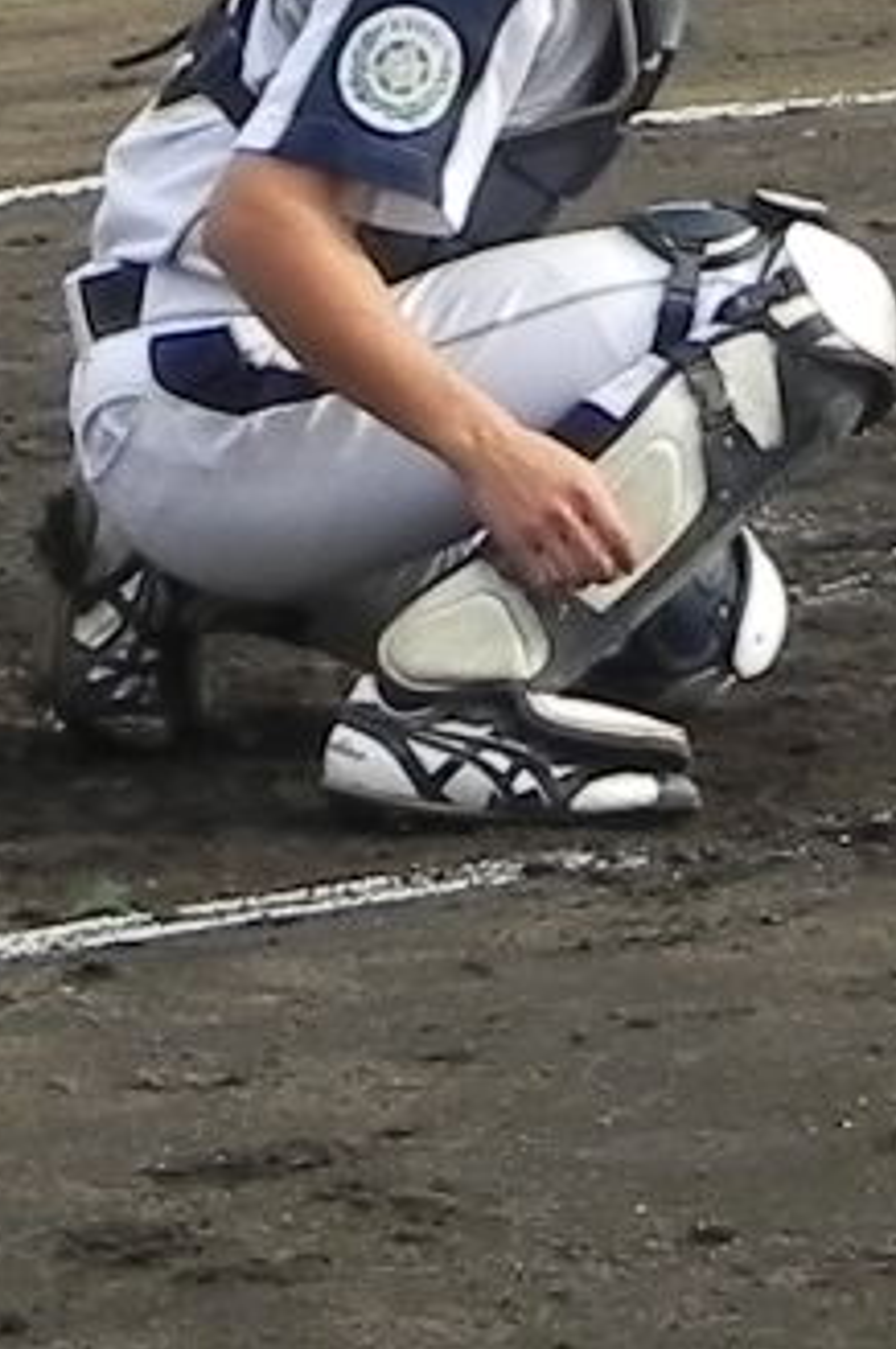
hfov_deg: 3.9
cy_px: -58
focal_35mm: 338
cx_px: 2828
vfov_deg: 6.1
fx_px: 12644
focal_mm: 9.2
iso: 160
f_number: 5.6
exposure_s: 1/268
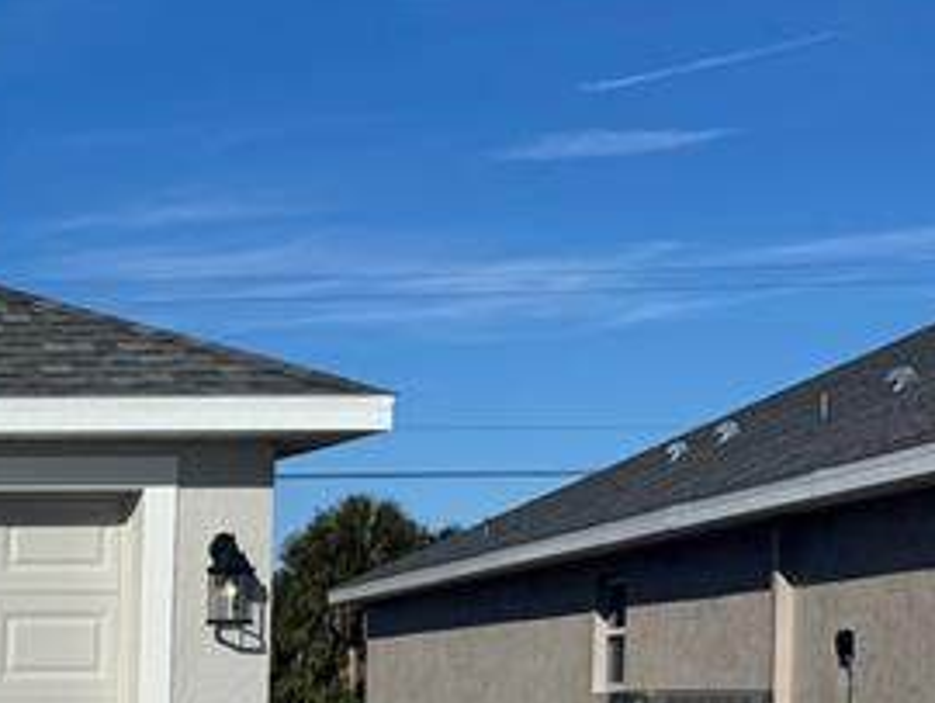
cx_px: -658
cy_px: 821
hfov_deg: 18.0
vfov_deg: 15.7
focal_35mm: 91
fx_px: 2460
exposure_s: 1/12346
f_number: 1.78
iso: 80
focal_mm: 6.76
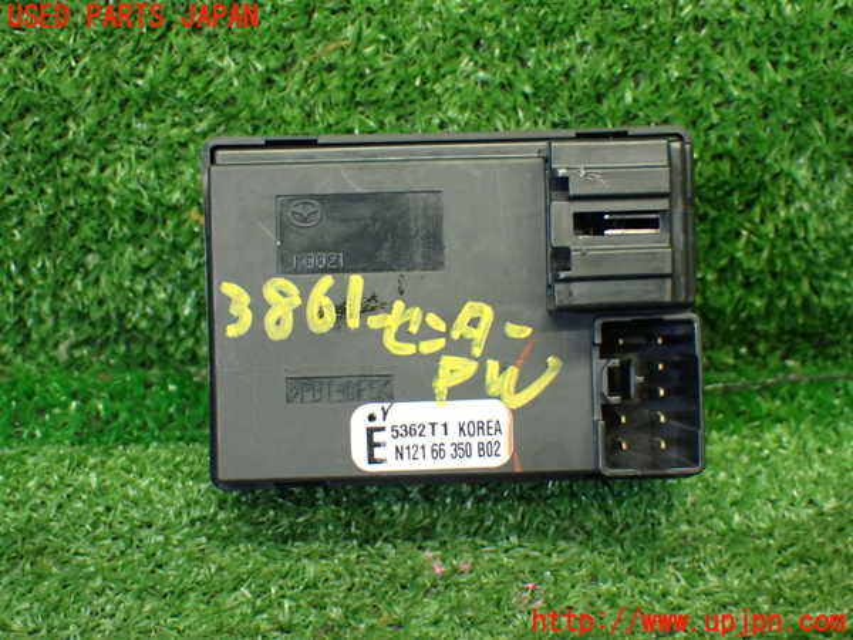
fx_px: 1528
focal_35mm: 62
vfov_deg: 23.7
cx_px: 426
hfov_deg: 31.2
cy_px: 320
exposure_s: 1/60
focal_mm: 11.09
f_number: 3.6
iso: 1000
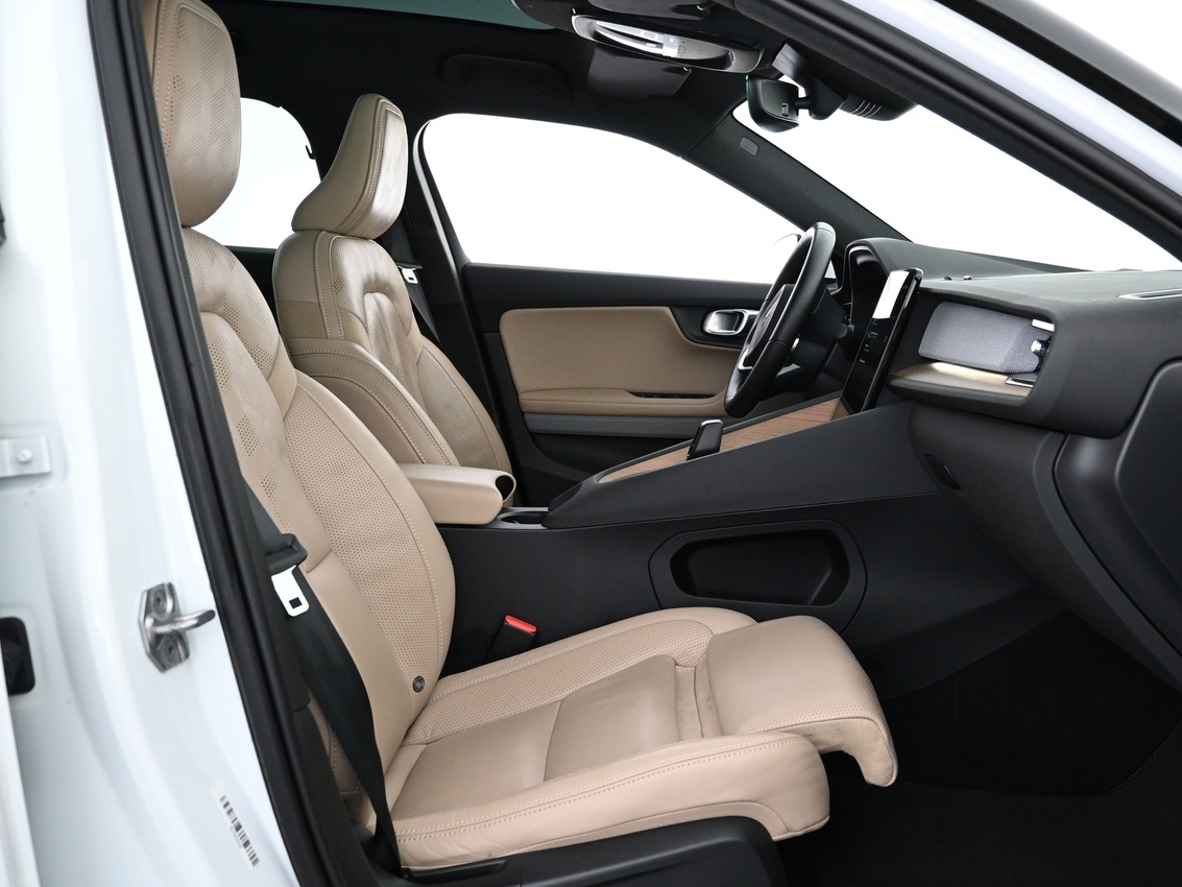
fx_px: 1127
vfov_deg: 43.0
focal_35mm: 33
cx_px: 762
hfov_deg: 54.5
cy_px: 437
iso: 1250
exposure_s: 1/25
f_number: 3.5
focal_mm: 16
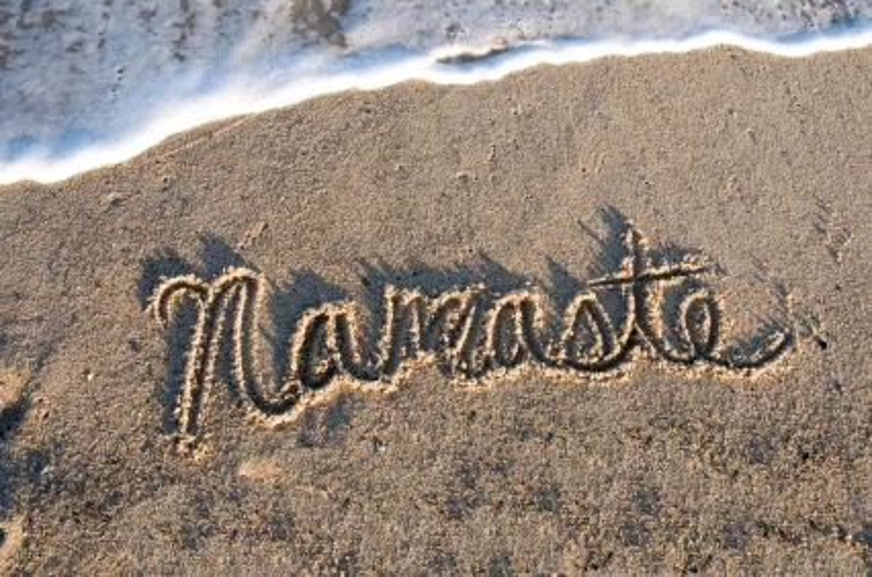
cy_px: 288
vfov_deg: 36.7
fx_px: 870
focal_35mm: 36
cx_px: 436
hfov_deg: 53.2
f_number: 9
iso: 200
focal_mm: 24
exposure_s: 1/125
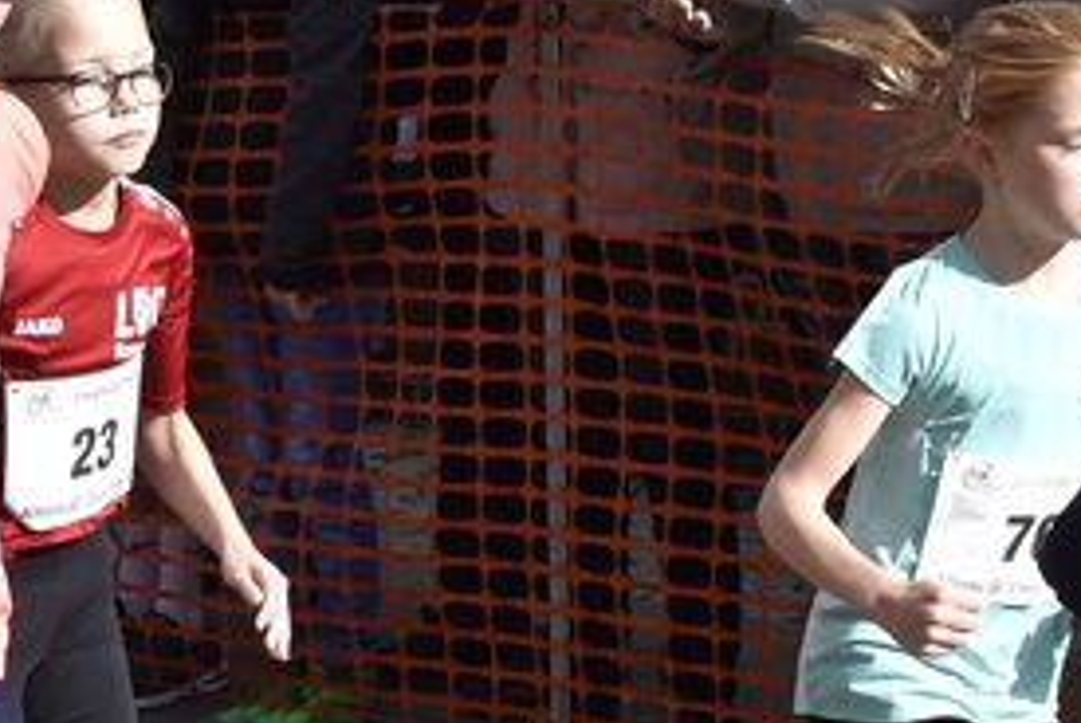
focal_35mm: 210
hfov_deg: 9.6
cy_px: 607
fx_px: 6312
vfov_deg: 6.5
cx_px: -224
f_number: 7.1
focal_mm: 26
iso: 400
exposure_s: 1/2000
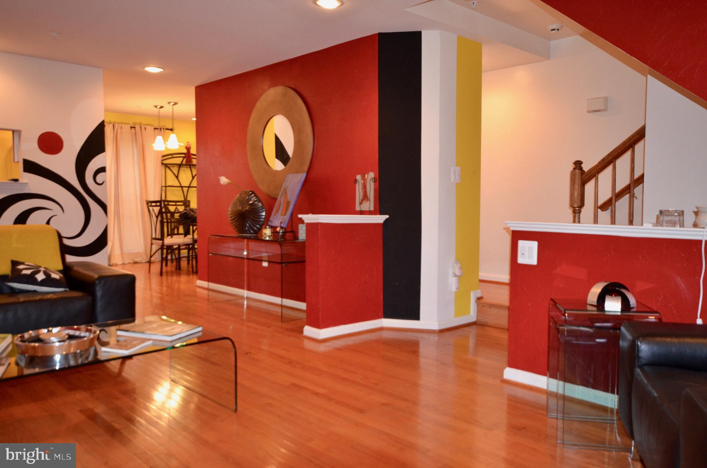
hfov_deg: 62.0
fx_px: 588
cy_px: 234
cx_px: 354
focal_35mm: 30
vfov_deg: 43.4
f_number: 3.5
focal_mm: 20
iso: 1250
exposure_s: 1/60
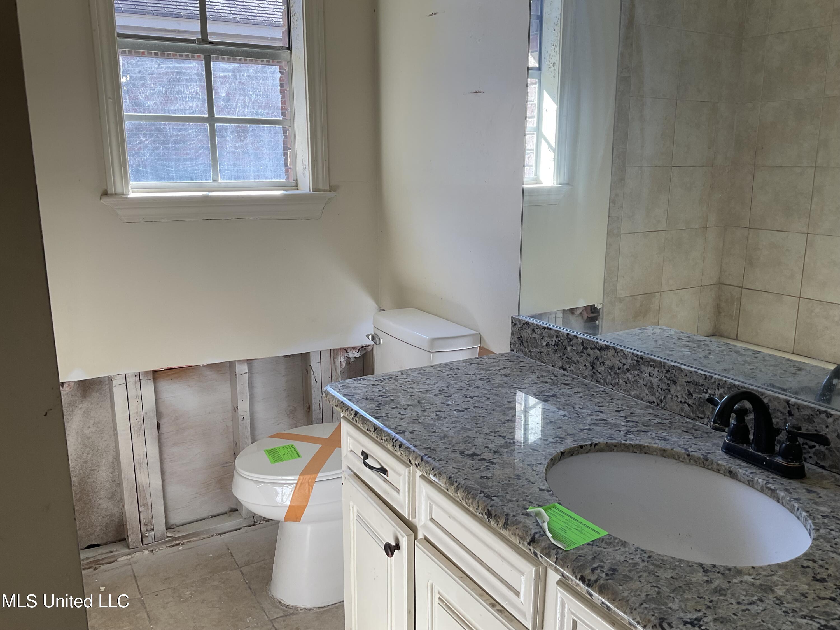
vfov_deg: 48.2
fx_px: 704
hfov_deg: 61.7
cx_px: 420
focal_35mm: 29
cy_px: 315
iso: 20
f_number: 1.8
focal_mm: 3
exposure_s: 1/100
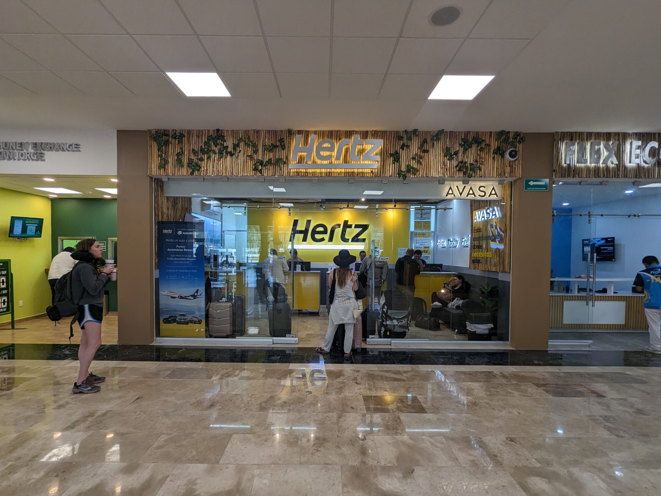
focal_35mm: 17
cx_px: 323
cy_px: 262
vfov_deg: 74.7
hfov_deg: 91.0
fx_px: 325
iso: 96
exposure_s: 1/120
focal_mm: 2.35
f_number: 2.2
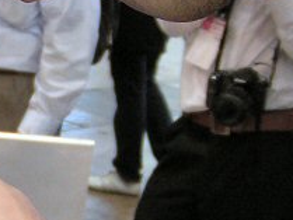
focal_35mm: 127
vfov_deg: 11.7
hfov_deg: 15.0
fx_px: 1076
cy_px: 127
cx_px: -46
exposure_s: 1/40
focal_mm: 5.8
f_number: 2.8
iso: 200
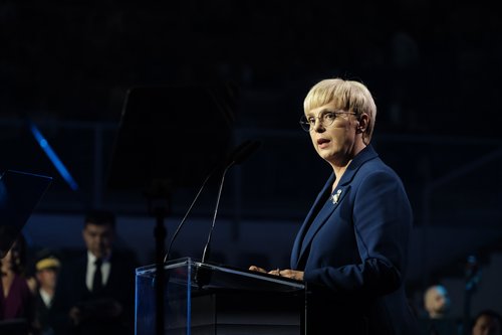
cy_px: 168
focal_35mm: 179
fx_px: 2495
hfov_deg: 11.5
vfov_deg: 7.7
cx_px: 251
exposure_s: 1/250
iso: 3200
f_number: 3.6
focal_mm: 119.2
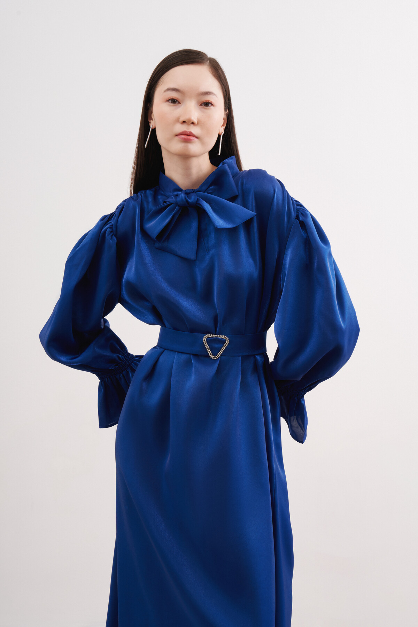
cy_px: 314
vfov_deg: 35.6
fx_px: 975
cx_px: 209
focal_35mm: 56
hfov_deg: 24.2
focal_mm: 56
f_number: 11
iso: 400
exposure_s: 1/160
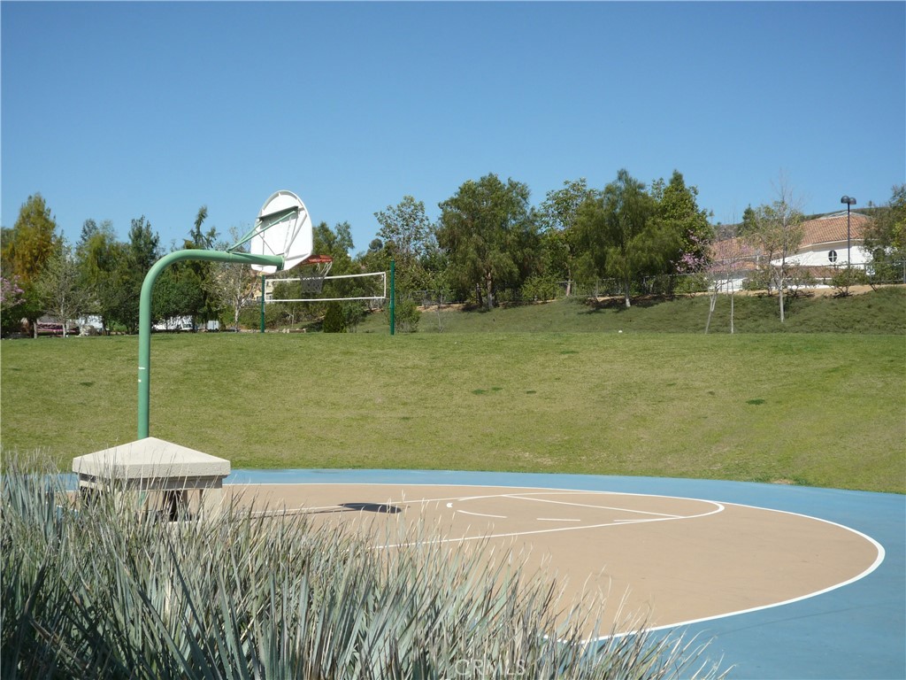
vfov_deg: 32.9
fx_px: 1152
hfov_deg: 42.9
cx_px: 453
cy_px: 340
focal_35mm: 44
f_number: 5
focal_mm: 7.8
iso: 100
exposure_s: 1/800
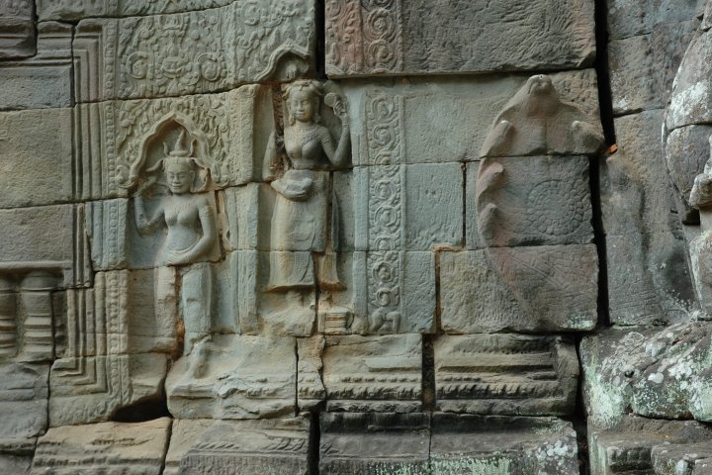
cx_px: 356
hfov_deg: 29.2
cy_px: 238
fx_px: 1365
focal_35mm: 69
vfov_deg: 19.7
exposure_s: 1/125
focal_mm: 46
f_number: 5.6
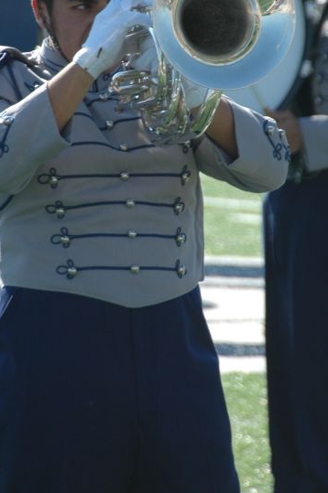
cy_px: 132
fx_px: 7809
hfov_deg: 2.4
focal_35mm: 570
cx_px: 145
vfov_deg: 3.6
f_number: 5.6
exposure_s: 1/400
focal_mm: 200
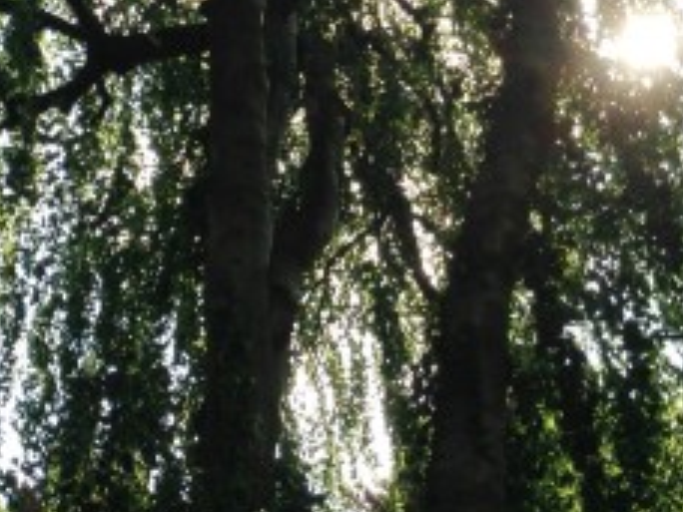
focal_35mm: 87
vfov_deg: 16.7
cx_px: 321
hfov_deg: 22.5
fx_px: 1717
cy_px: 18
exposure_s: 1/553
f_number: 2.4
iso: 50
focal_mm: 4.13
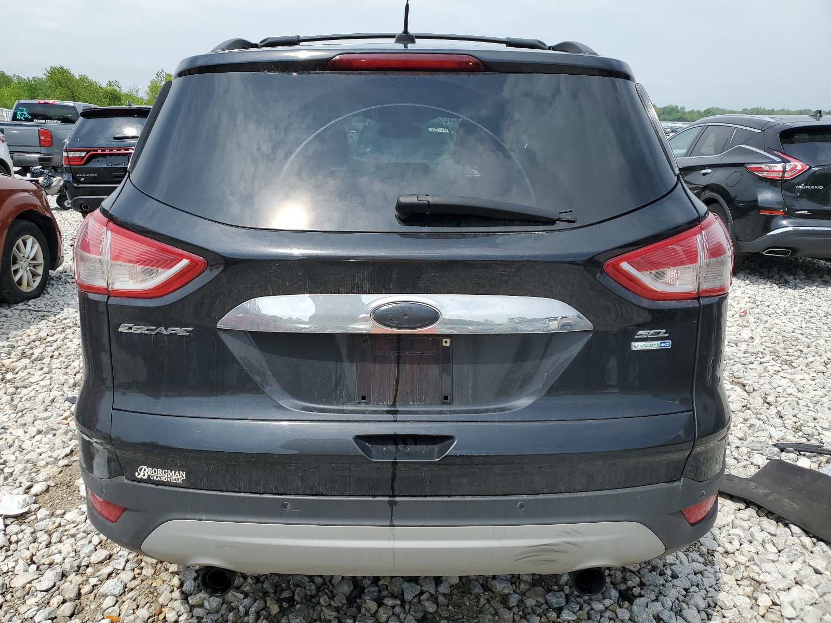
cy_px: 312
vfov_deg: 53.1
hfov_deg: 67.3
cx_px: 416
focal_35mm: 26
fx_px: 624
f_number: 1.5
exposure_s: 1/3333
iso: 50
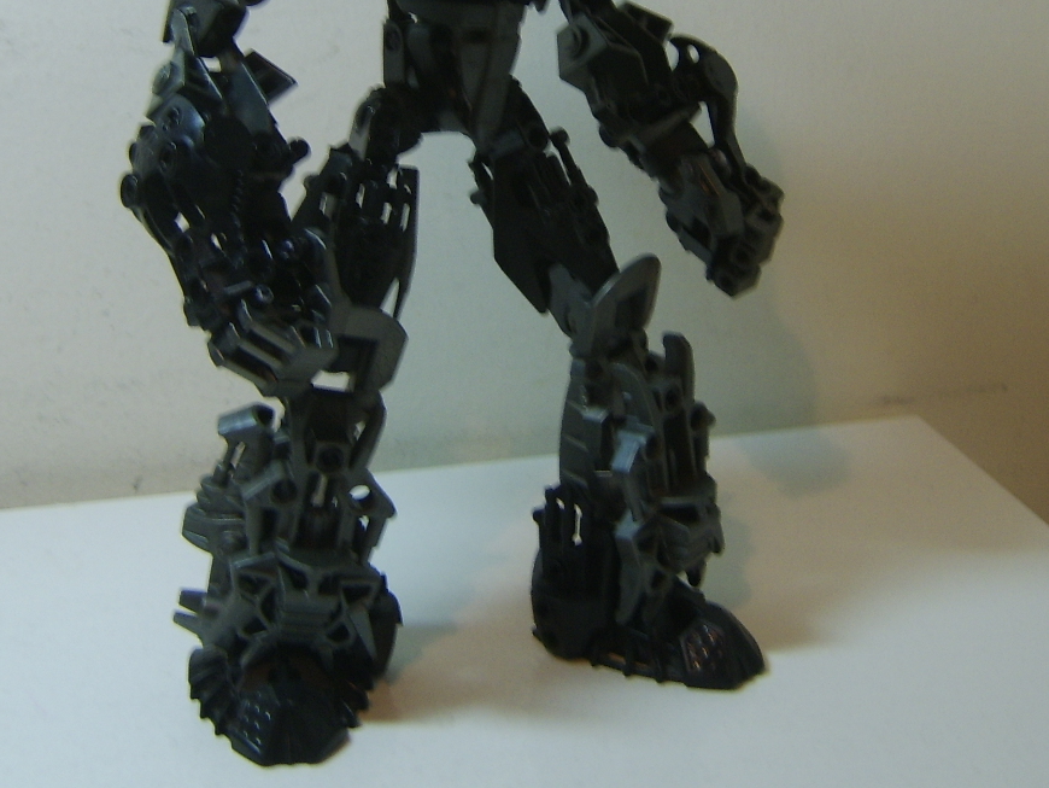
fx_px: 1728
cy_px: 116
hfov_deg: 33.8
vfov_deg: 25.1
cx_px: 526
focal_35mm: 57
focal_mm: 8.13
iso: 71
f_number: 2.7
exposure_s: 1/15
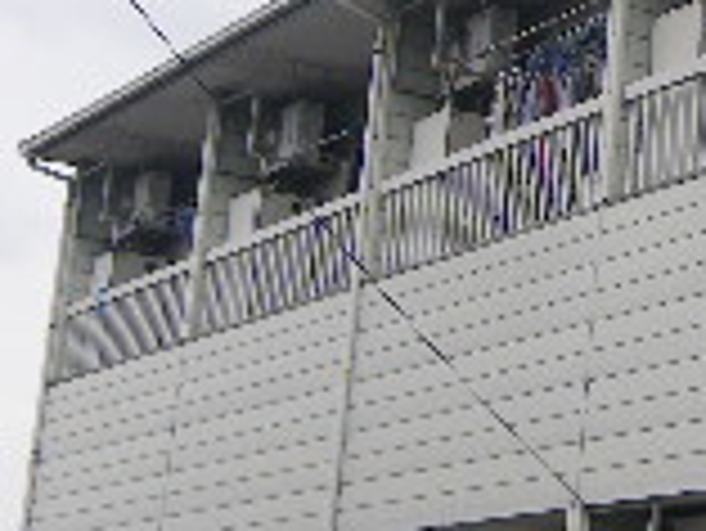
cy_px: 243
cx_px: 1187
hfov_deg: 15.3
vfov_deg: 13.0
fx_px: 2327
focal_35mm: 114
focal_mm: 4.9
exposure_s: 1/160
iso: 80
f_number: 7
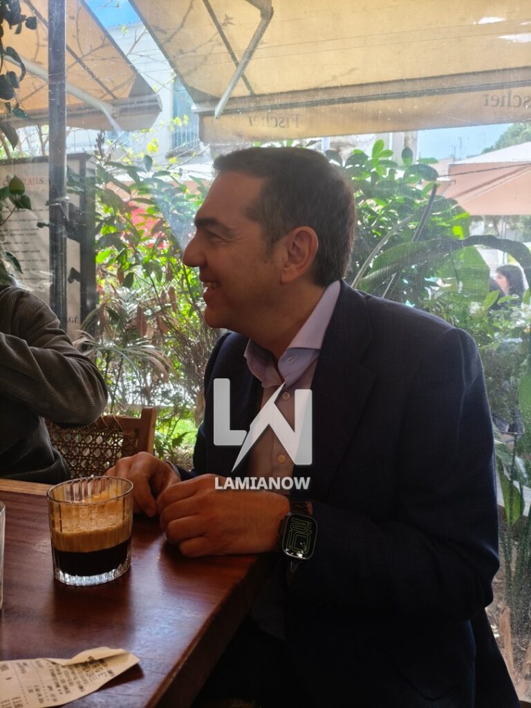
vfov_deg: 67.3
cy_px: 354
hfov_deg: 53.1
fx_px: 532
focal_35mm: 26
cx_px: 266
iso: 80
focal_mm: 4.94
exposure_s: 1/138
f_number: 1.5
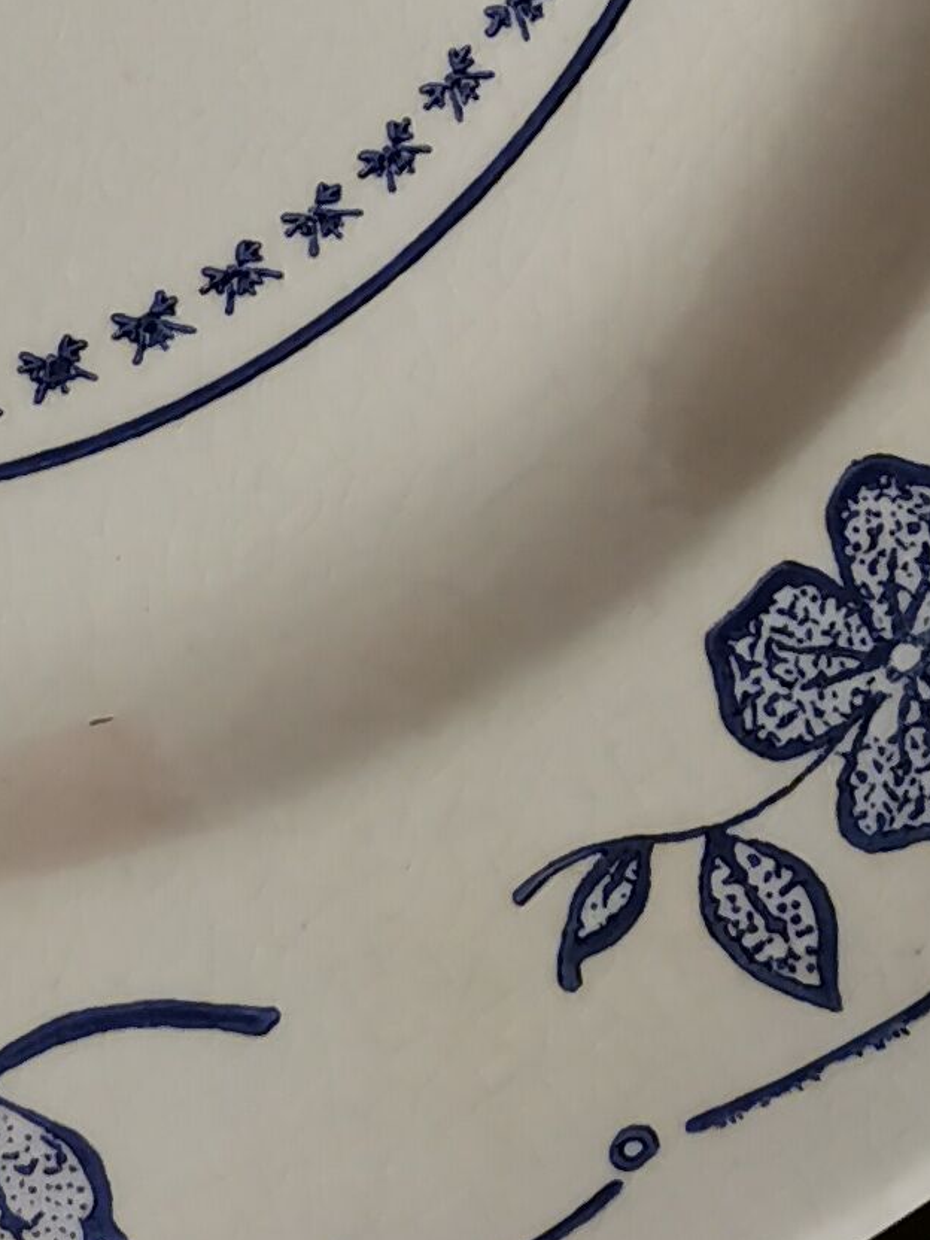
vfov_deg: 15.6
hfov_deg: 11.6
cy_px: 113
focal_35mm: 125
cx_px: -250
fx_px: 4478
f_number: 1.8
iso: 250
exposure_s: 1/100
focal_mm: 4.75
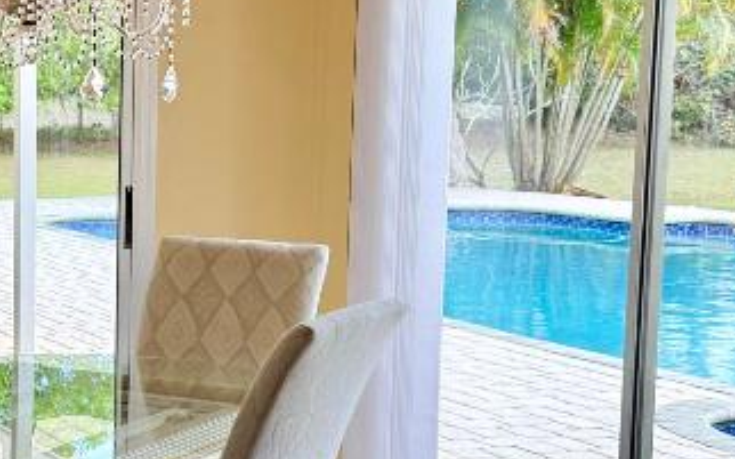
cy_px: 304
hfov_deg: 24.5
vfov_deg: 16.1
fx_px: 1622
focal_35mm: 81
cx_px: 18
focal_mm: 6.76
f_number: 1.78
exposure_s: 1/326
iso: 100
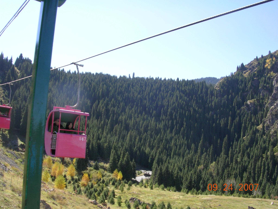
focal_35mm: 38
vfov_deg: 37.7
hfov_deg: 49.0
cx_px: 139
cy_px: 104
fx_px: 305
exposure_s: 1/112
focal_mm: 5.8
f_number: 5.6
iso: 50
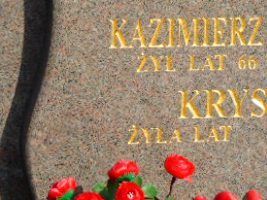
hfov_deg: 9.0
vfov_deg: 6.8
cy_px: 31
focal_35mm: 219
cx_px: 207
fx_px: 1688
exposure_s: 1/500
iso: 80
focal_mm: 17
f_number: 4.3
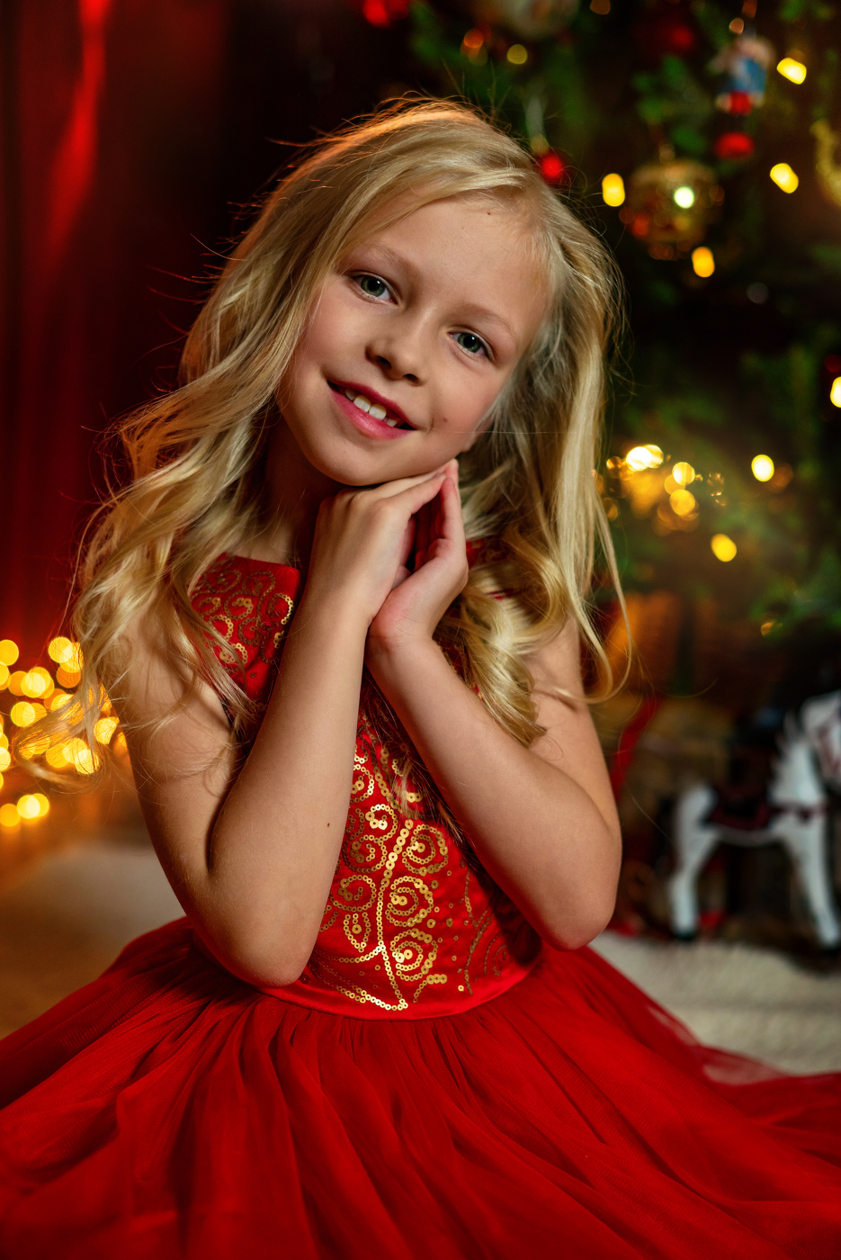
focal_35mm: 50
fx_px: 1750
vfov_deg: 39.6
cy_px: 630
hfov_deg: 27.0
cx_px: 420
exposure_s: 1/200
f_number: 2.2
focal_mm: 50
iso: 320
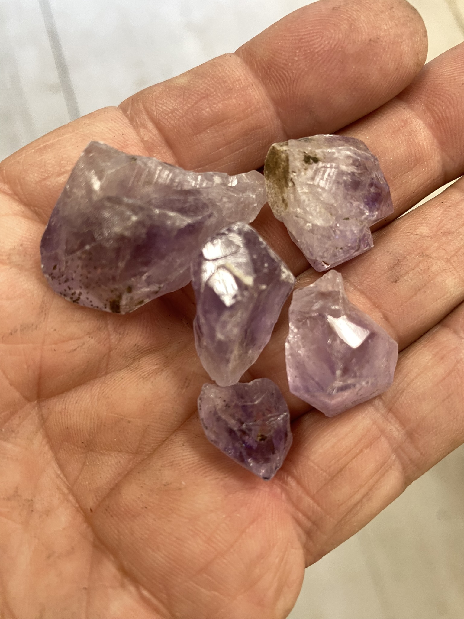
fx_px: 447
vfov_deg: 69.4
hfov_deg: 54.9
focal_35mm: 25
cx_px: 232
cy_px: 310
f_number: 1.8
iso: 125
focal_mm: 4.25
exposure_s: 1/60
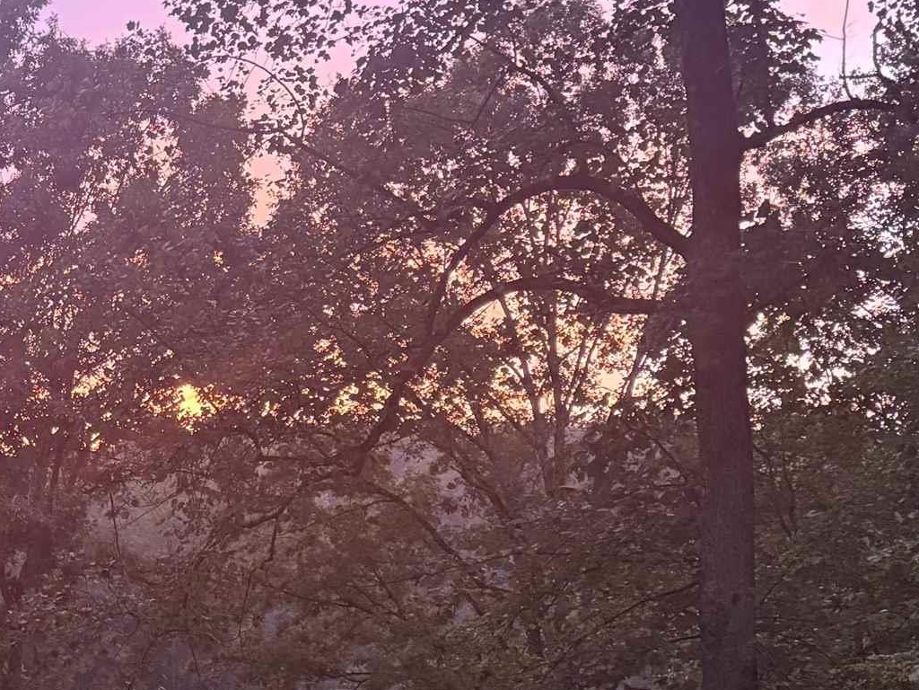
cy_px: 616
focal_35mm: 72
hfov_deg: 24.6
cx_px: -166
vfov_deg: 20.1
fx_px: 1911
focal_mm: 6.76
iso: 640
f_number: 1.78
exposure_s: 1/40
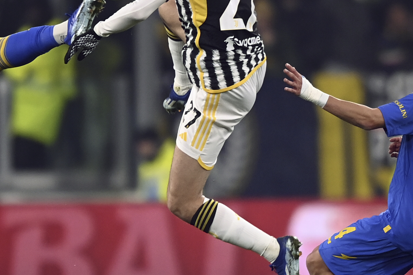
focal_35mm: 626
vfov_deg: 2.2
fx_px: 7181
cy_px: 99
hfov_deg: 3.3
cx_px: 192
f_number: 2.8
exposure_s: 1/1600
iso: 1600
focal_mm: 400
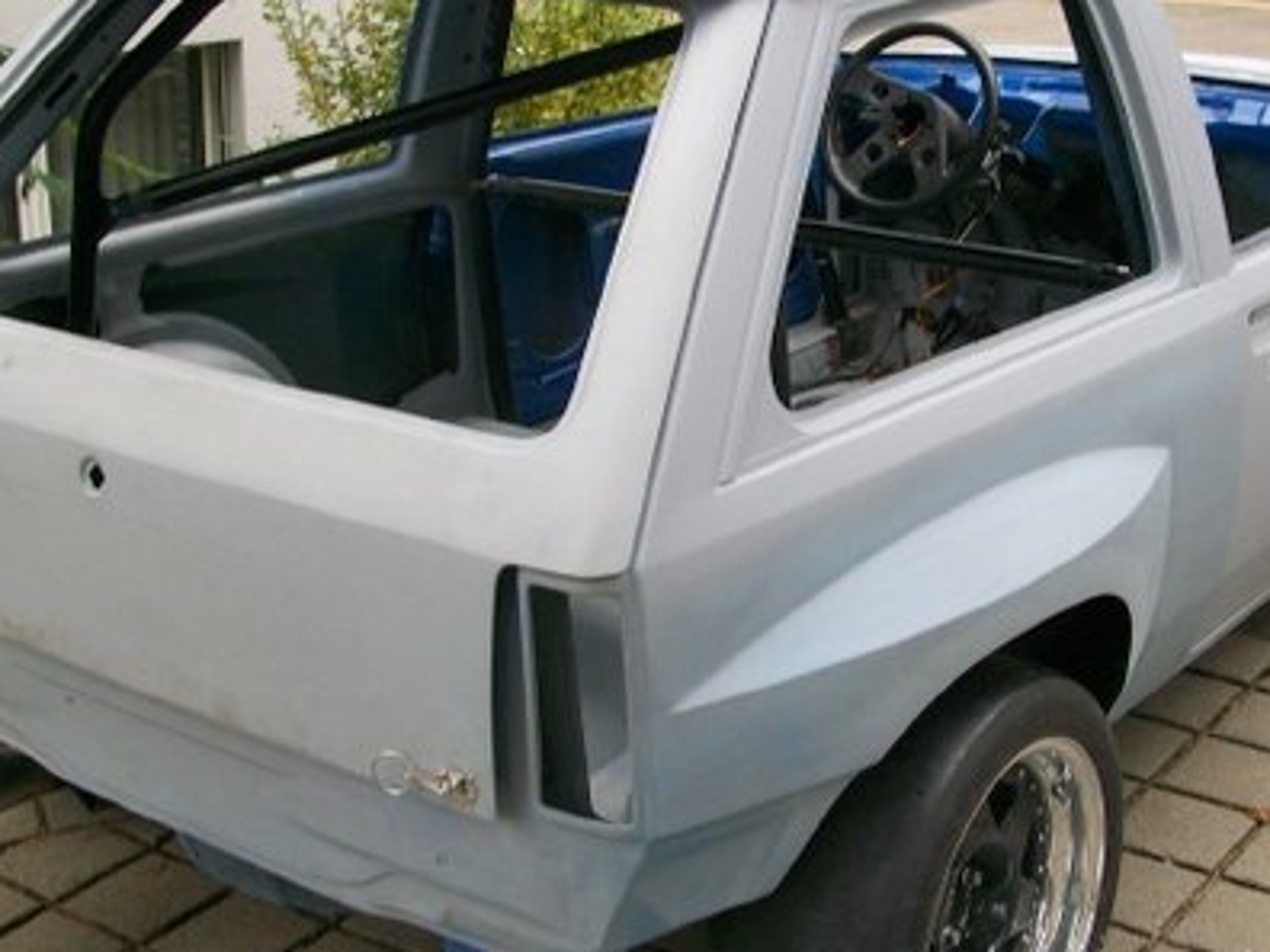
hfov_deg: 34.9
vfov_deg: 26.6
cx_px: 712
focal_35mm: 55
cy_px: 436
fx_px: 2018
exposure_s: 1/66.8
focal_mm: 5.7
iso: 80
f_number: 2.8
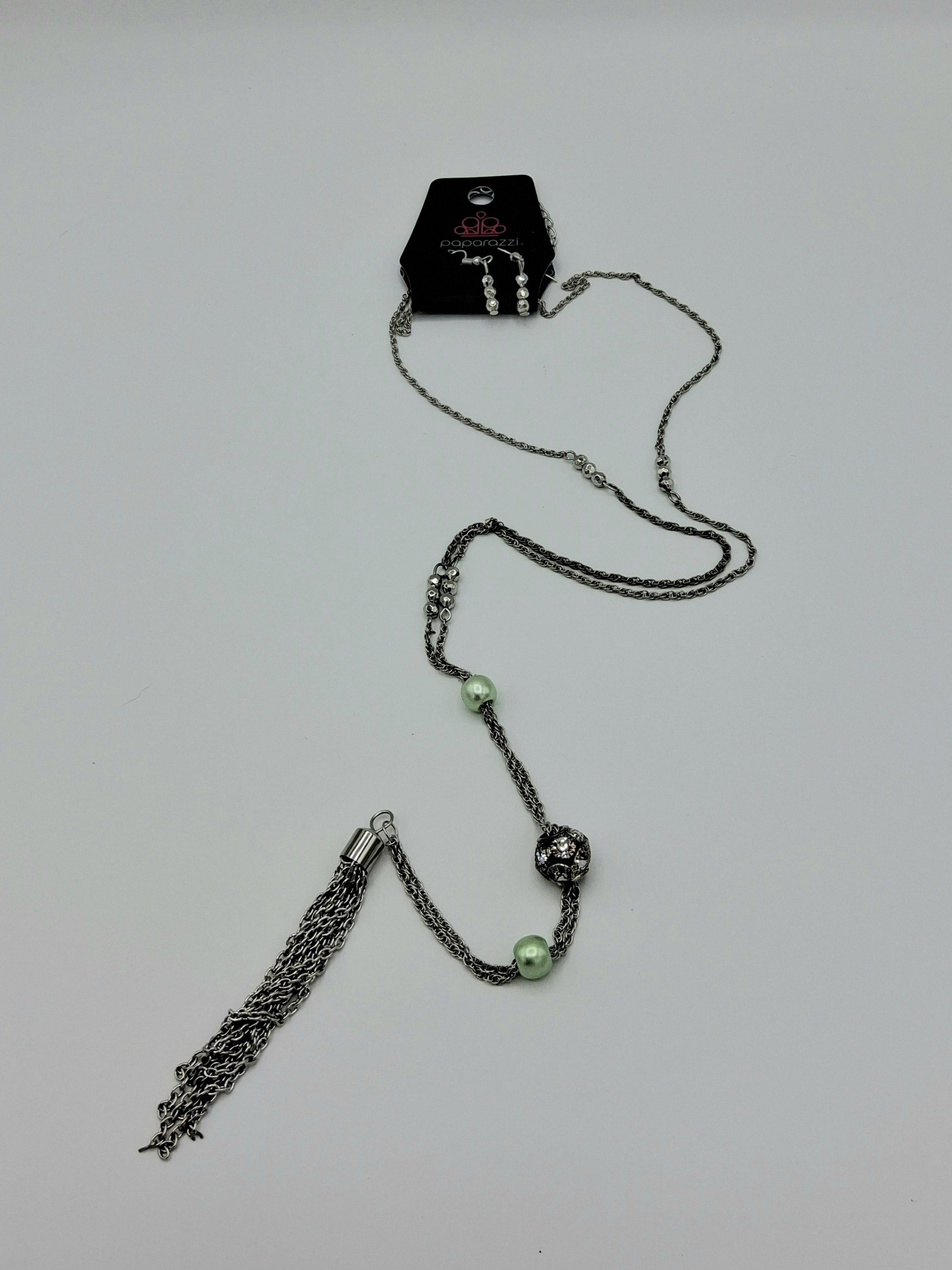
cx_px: 476
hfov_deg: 54.9
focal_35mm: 25
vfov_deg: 69.4
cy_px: 635
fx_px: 917
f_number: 2
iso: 50
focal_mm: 3.08
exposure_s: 1/625
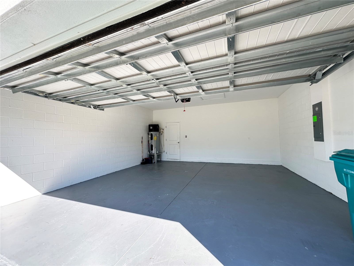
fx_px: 143
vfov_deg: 85.7
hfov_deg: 102.1
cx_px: 177
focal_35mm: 14
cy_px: 133
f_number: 2.2
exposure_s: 1/301
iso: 40
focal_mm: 2.22
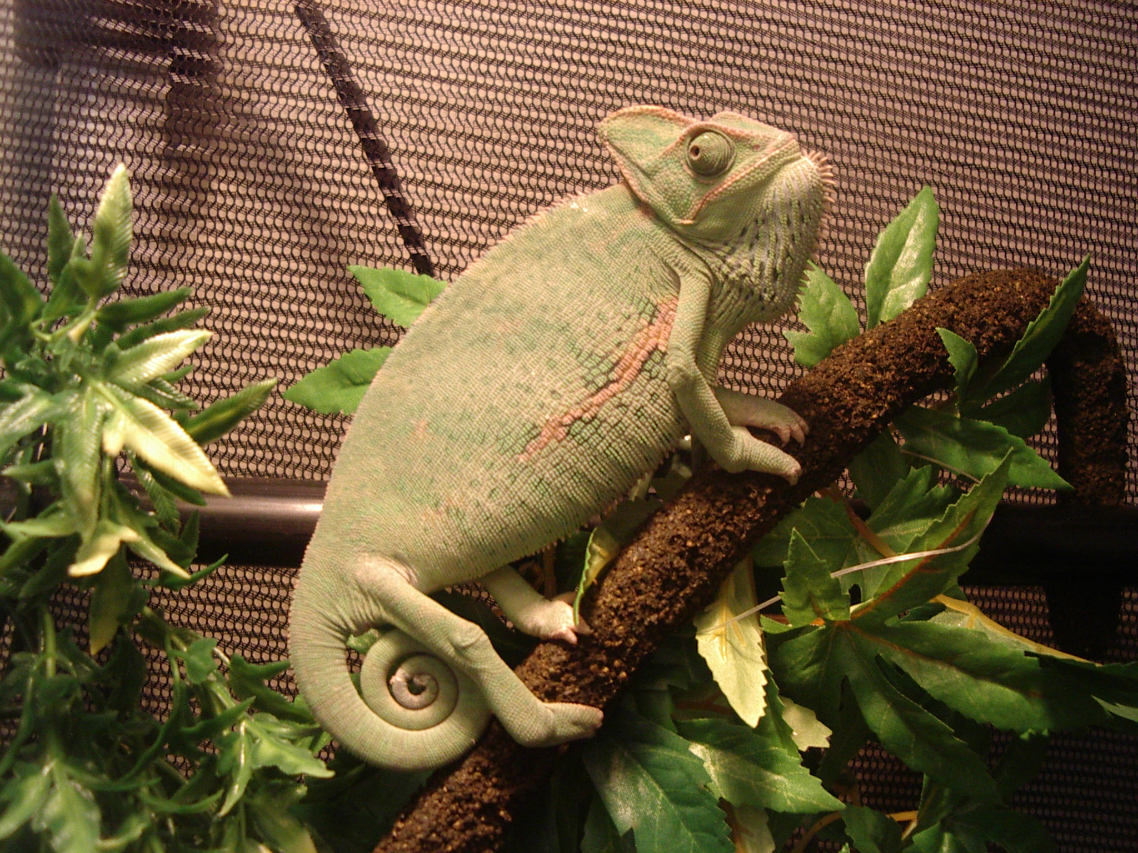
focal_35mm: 38
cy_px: 426
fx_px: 1249
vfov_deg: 37.7
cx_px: 569
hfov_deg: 49.0
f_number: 2.6
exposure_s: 1/25
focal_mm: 5.8
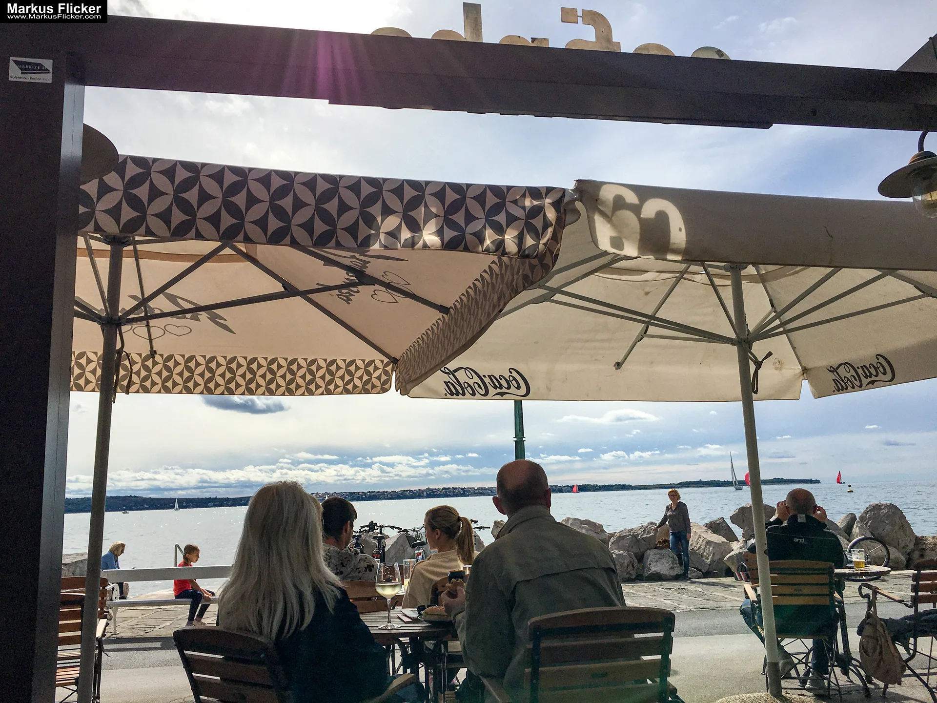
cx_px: 468
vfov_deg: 48.2
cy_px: 352
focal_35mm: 29
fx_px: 785
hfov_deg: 61.7
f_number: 2.2
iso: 25
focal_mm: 4.15
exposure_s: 1/5000
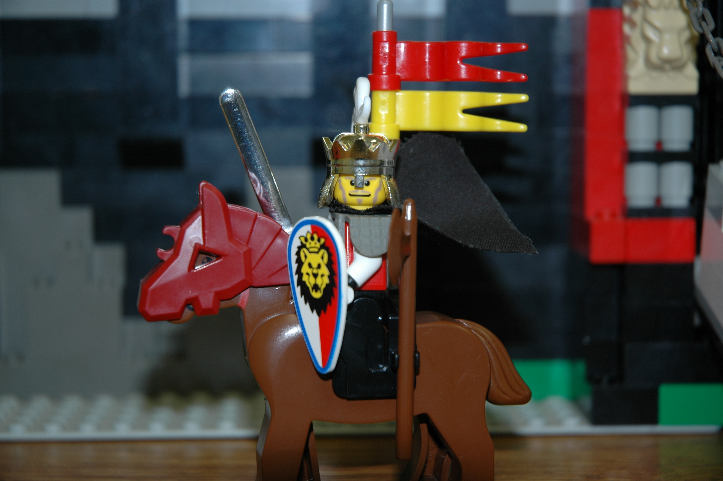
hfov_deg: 19.5
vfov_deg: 13.0
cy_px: 240
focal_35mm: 105
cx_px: 362
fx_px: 2107
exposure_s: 1/60
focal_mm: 70
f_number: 4.5
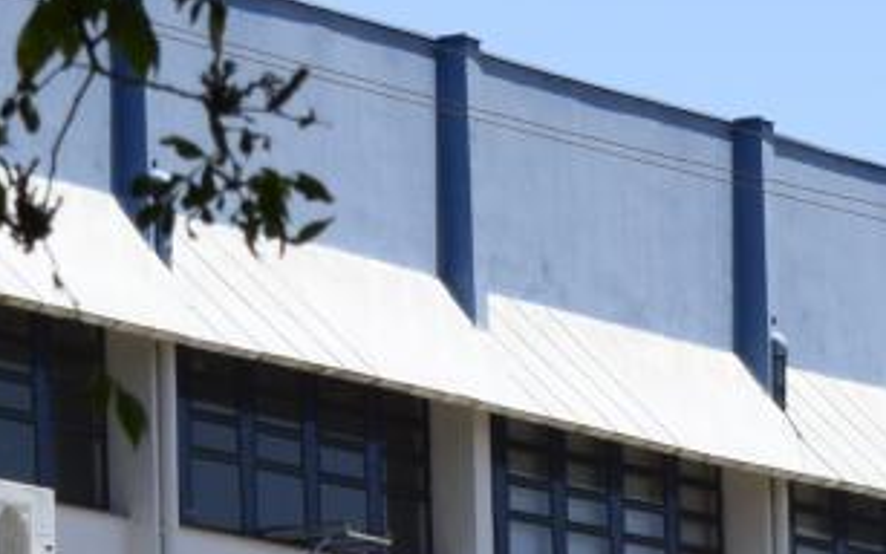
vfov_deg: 2.5
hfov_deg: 4.0
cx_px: 756
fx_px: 12684
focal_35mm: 525
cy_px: 1506
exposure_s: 1/320
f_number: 9
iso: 200
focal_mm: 55
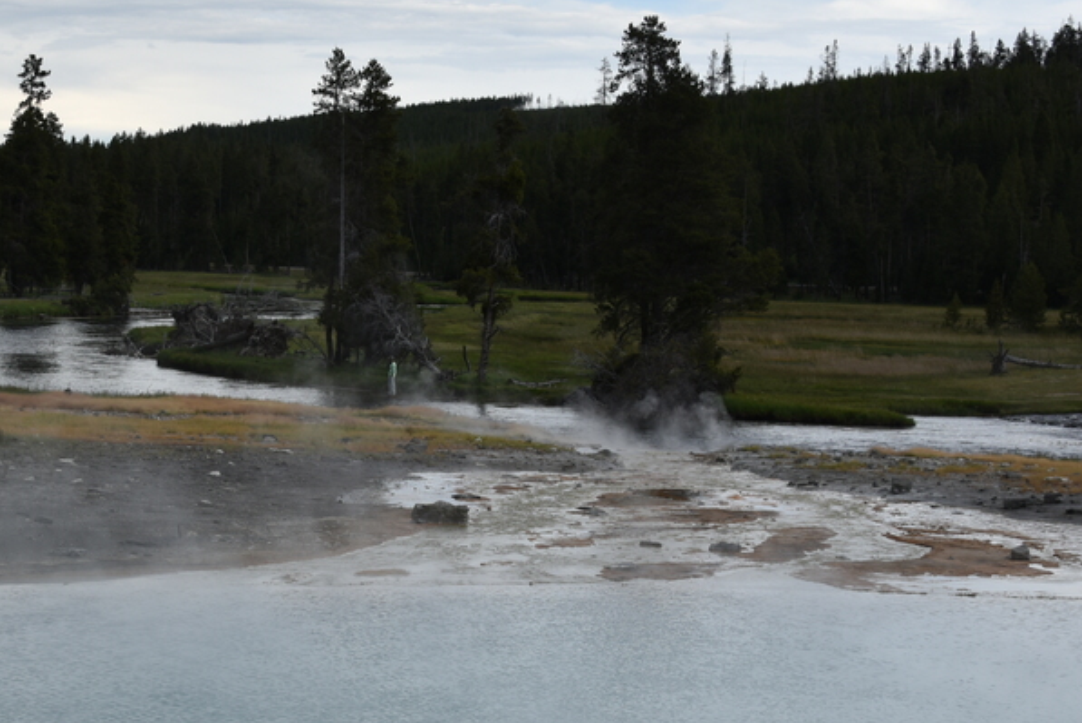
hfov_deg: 22.5
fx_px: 2707
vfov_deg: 15.2
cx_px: 341
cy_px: 525
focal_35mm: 90
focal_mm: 42
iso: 100
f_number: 8
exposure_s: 1/250
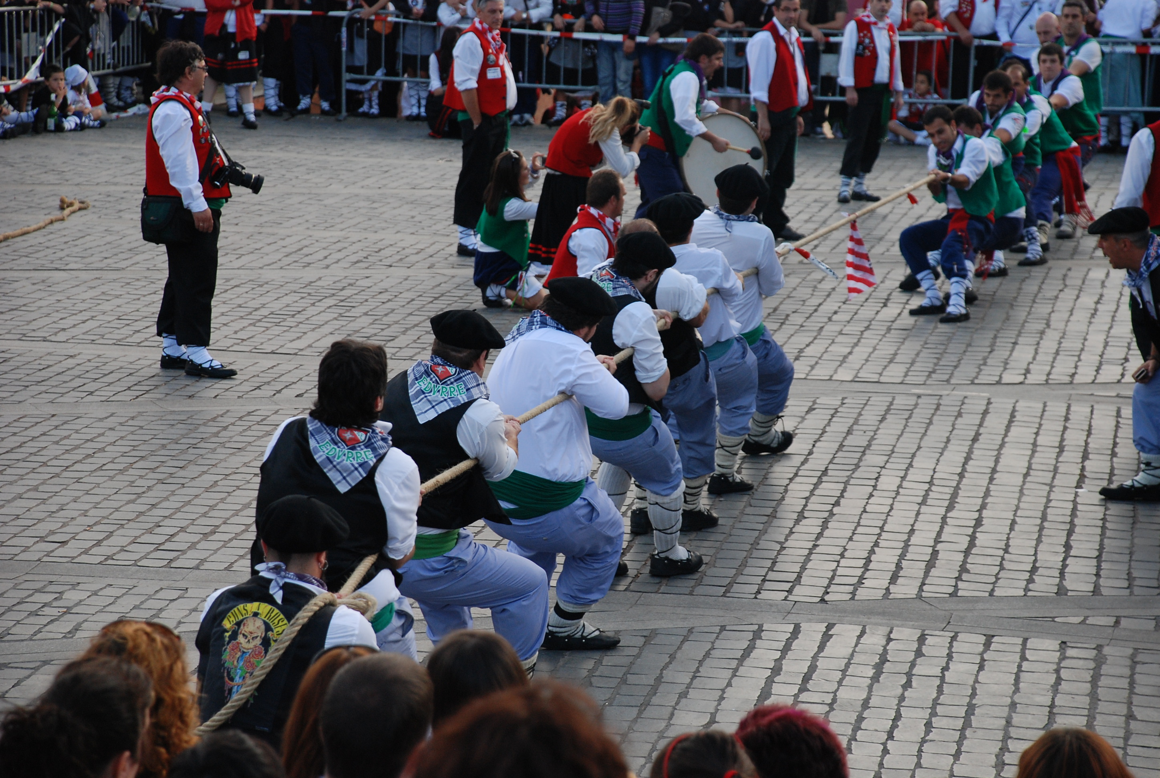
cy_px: 389
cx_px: 580
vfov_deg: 9.7
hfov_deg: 14.4
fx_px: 4601
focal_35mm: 142
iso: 400
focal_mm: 95
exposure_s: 1/200
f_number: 5.6
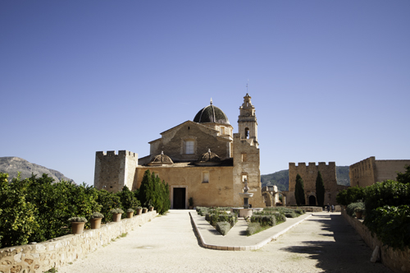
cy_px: 136
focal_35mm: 30
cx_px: 205
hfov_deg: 62.0
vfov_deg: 43.5
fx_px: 341
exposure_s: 1/800
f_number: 4.5
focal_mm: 20
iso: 200
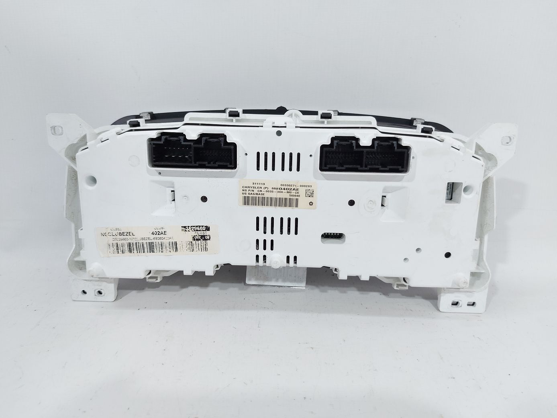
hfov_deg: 71.6
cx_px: 278
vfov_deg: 56.8
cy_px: 209
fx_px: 386
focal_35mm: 24
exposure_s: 1/50
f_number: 1.8
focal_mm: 5.23
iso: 40
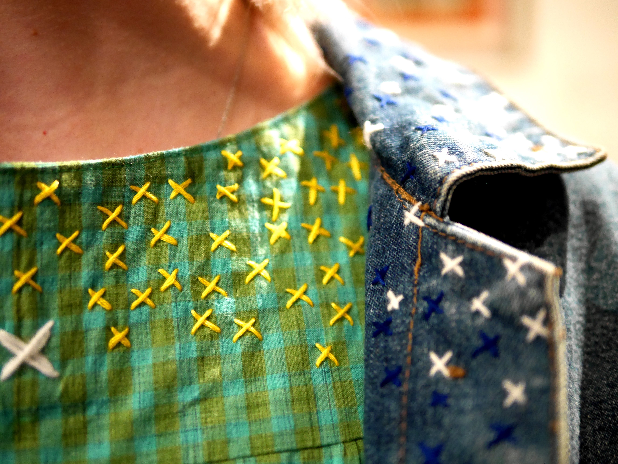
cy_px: 232
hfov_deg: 38.2
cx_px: 309
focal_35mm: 50
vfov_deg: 29.1
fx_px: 893
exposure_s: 1/60
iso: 1600
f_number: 1.4
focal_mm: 25
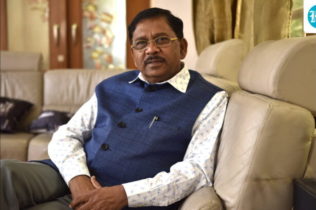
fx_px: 614
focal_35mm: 70
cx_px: 158
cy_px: 105
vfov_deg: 19.5
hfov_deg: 28.8
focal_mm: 70
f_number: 4
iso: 500
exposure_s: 1/80
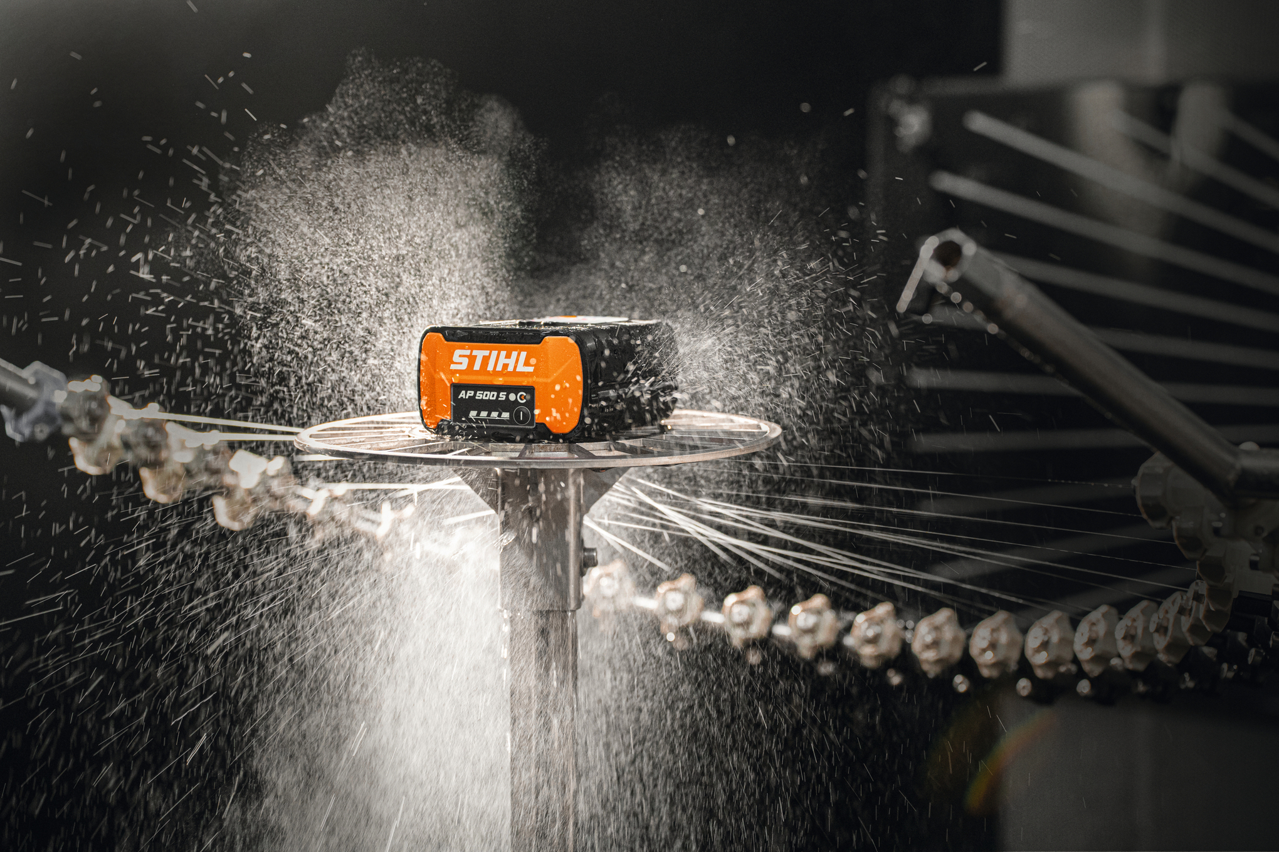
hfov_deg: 21.5
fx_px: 3375
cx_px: 640
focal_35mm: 95
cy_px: 426
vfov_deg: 14.4
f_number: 3.5
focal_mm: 95
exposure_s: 1/125
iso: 2500
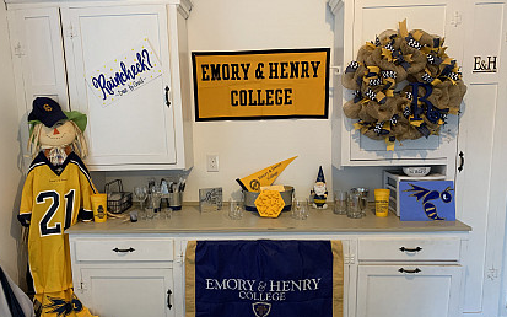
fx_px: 387
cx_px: 250
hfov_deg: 66.5
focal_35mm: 28
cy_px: 184
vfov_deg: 44.4
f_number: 1.8
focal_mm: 4.25
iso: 320
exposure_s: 1/60
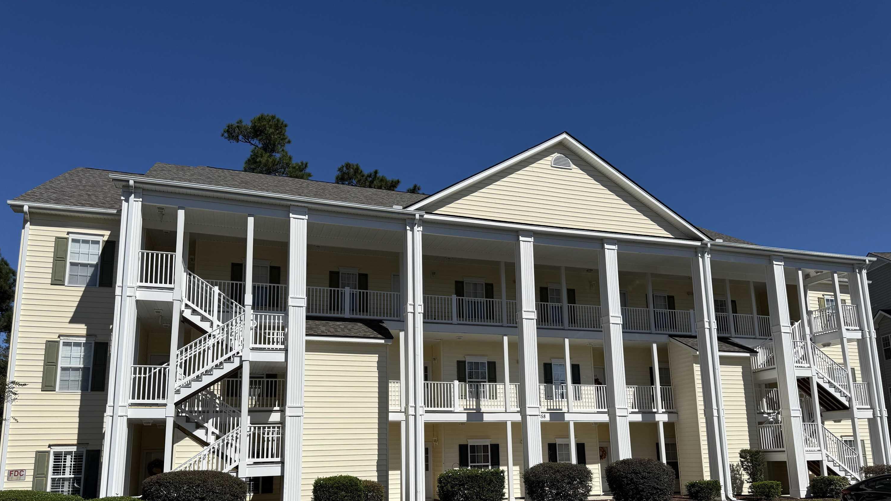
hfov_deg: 69.9
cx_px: 449
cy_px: 332
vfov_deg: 42.3
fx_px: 638
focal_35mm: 27
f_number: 1.78
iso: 80
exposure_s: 1/10309
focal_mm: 6.76
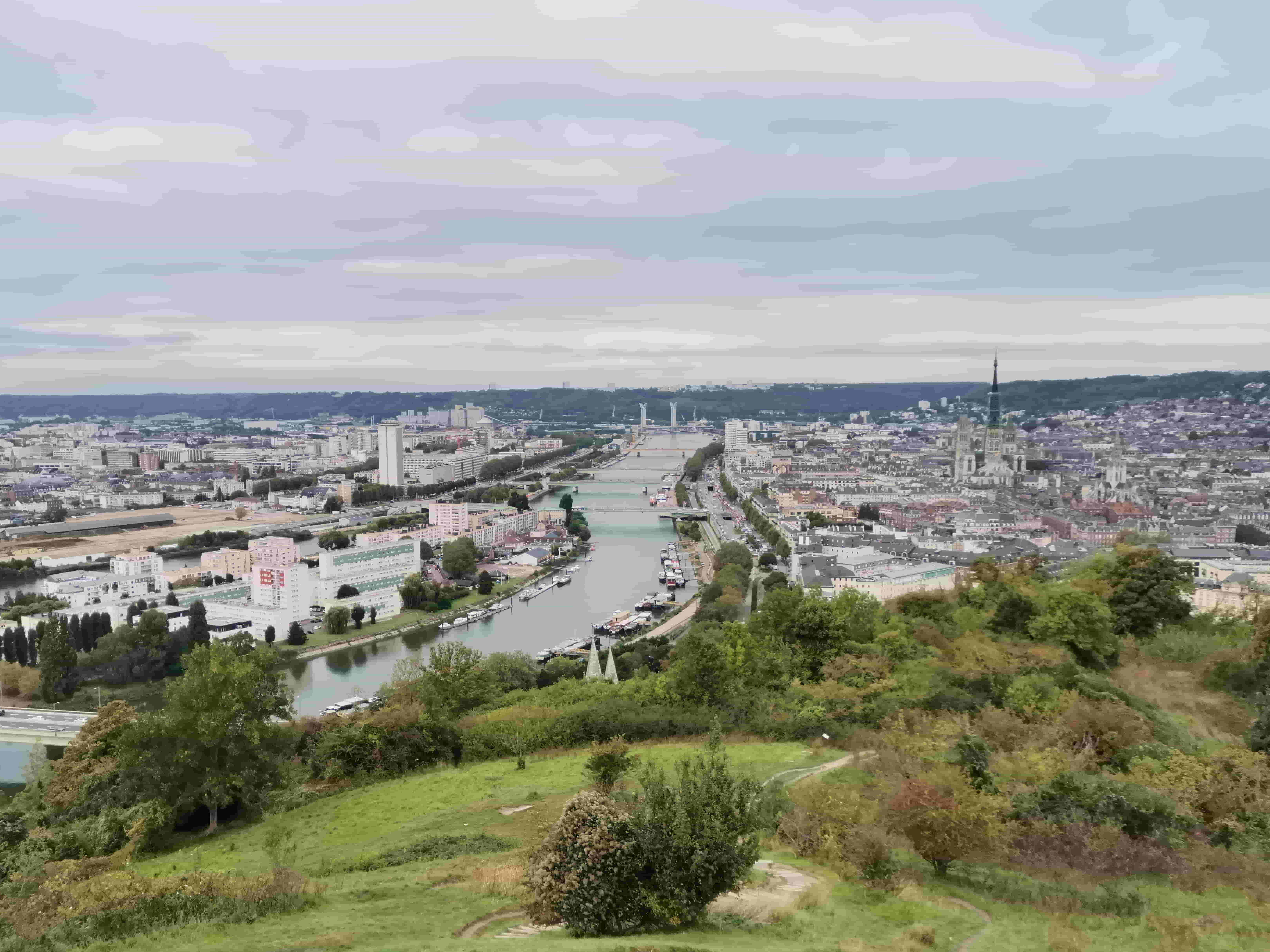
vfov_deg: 44.1
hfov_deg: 56.7
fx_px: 1174
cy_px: 531
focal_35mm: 32
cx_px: 579
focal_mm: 4.75
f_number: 1.8
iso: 50
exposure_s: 1/631
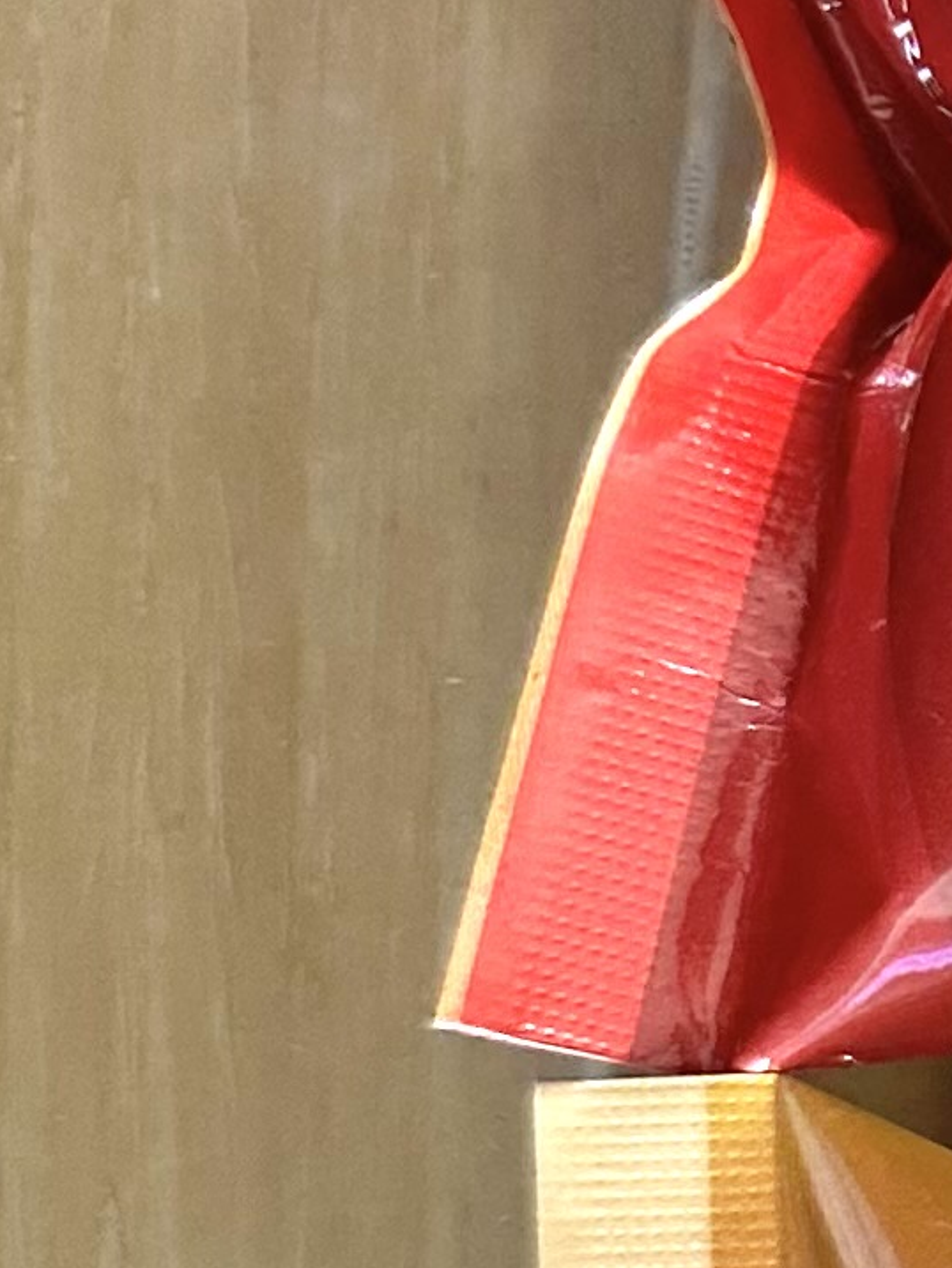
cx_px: 2569
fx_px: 4949
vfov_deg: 14.5
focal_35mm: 135
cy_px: 985
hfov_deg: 9.3
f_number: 1.78
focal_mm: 6.86
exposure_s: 1/100
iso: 160
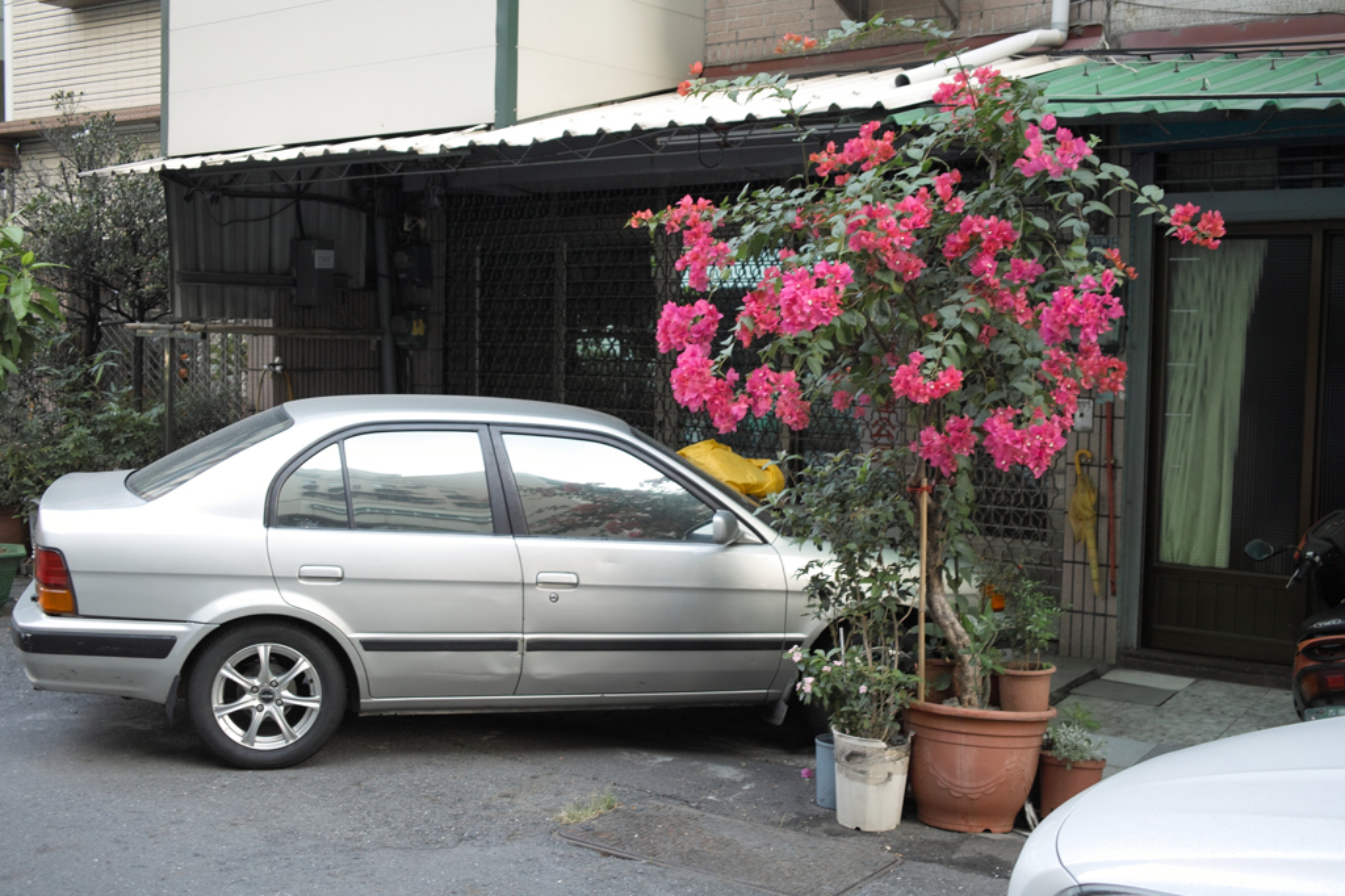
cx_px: 672
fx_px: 1531
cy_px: 448
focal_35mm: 41
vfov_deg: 32.6
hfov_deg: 47.4
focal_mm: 24.2
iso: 200
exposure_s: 1/50
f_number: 2.8
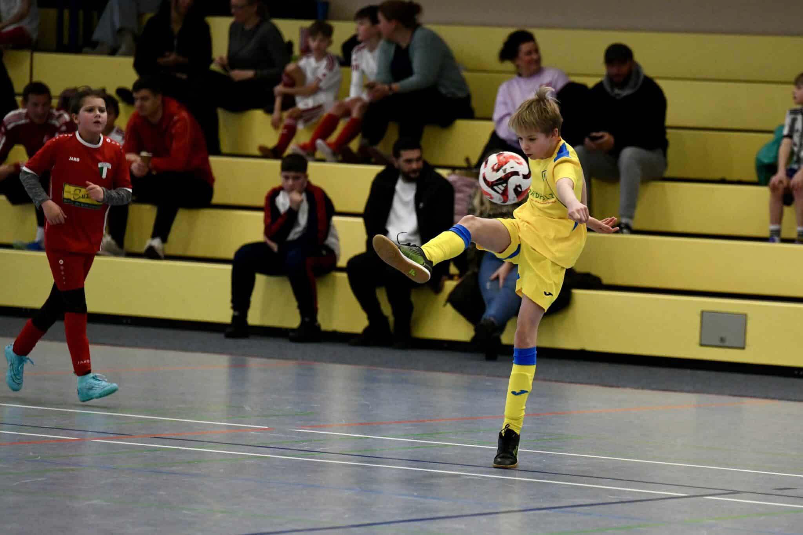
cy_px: 268
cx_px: 402
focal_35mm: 145
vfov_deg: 9.5
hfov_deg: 14.2
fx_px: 3234
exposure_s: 1/1250
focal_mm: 145
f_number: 2.8
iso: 5000
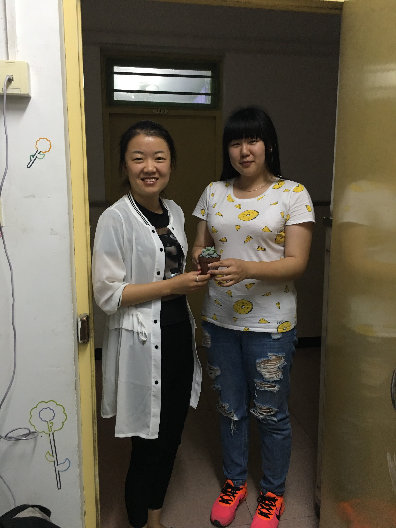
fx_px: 442
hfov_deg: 48.2
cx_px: 198
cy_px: 264
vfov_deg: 61.7
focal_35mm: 29
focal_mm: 4.15
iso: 80
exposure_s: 1/17
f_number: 2.2
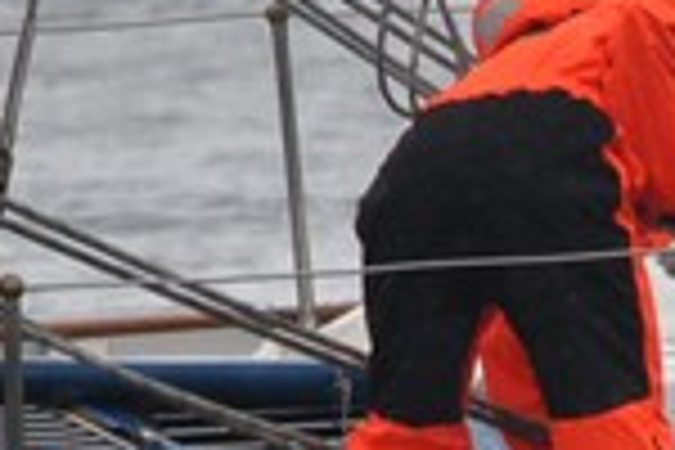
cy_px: 567
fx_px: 29435
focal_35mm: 1570
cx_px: 864
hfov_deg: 1.3
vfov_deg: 0.9
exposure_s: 1/640
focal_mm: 175
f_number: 5.3
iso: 200
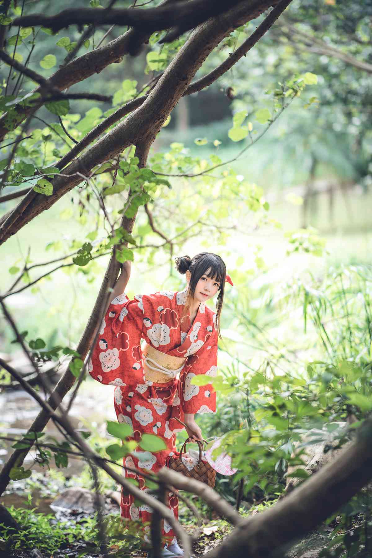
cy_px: 279
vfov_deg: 19.5
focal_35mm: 105
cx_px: 186
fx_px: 1626
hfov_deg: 13.1
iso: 200
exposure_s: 1/250
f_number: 1.4
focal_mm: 105
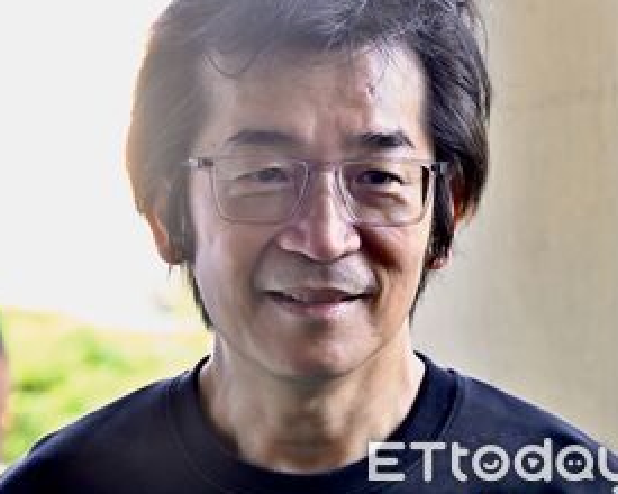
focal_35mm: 143
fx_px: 2616
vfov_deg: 10.8
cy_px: 209
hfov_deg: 13.5
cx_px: 328
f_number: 6.3
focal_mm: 105
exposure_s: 1/160
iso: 3200
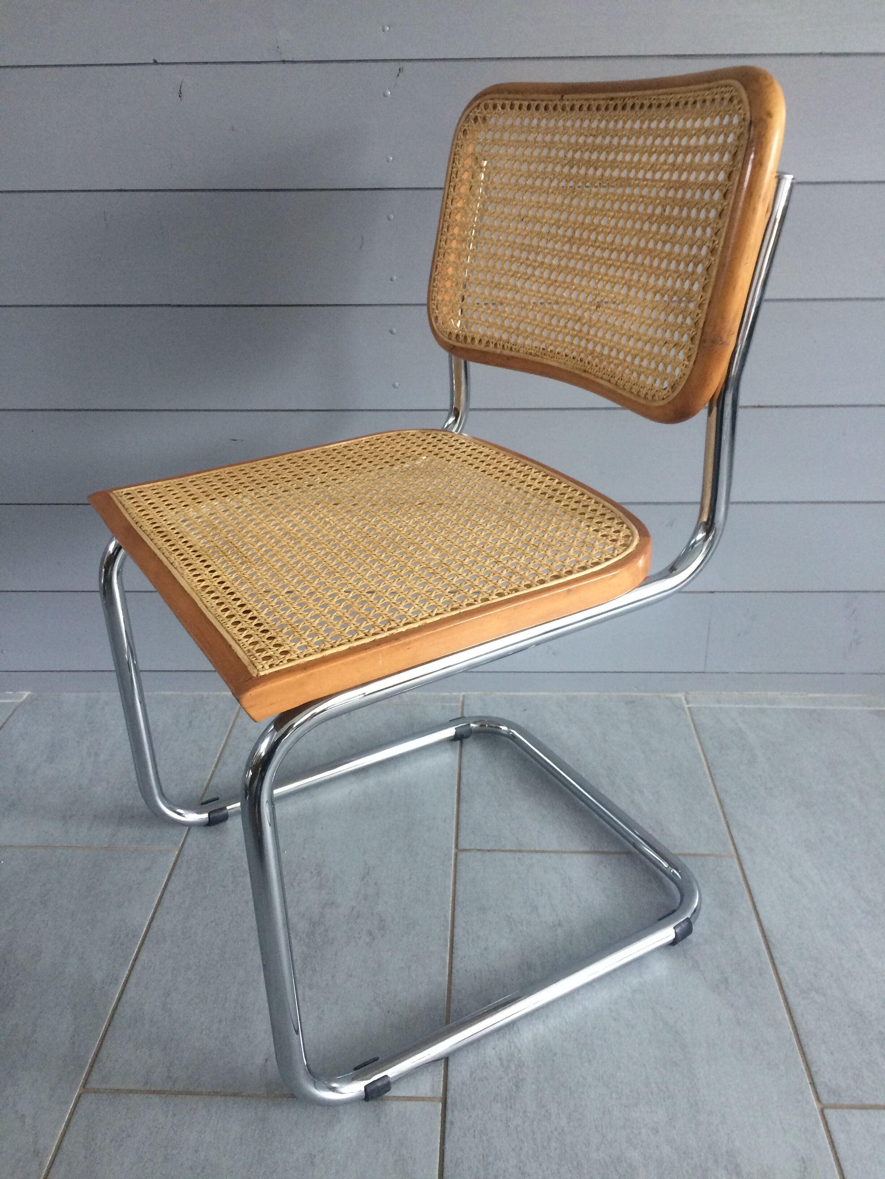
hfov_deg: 48.2
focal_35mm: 29
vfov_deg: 61.7
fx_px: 989
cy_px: 590
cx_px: 442
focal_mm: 4.15
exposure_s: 1/33
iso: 160
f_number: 2.2
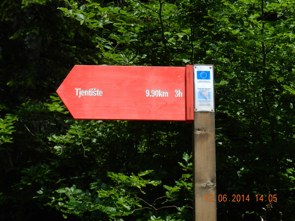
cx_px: 148
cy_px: 110
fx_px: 852
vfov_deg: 14.8
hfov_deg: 19.6
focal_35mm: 100
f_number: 4.6
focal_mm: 17.7
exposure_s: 1/640
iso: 160
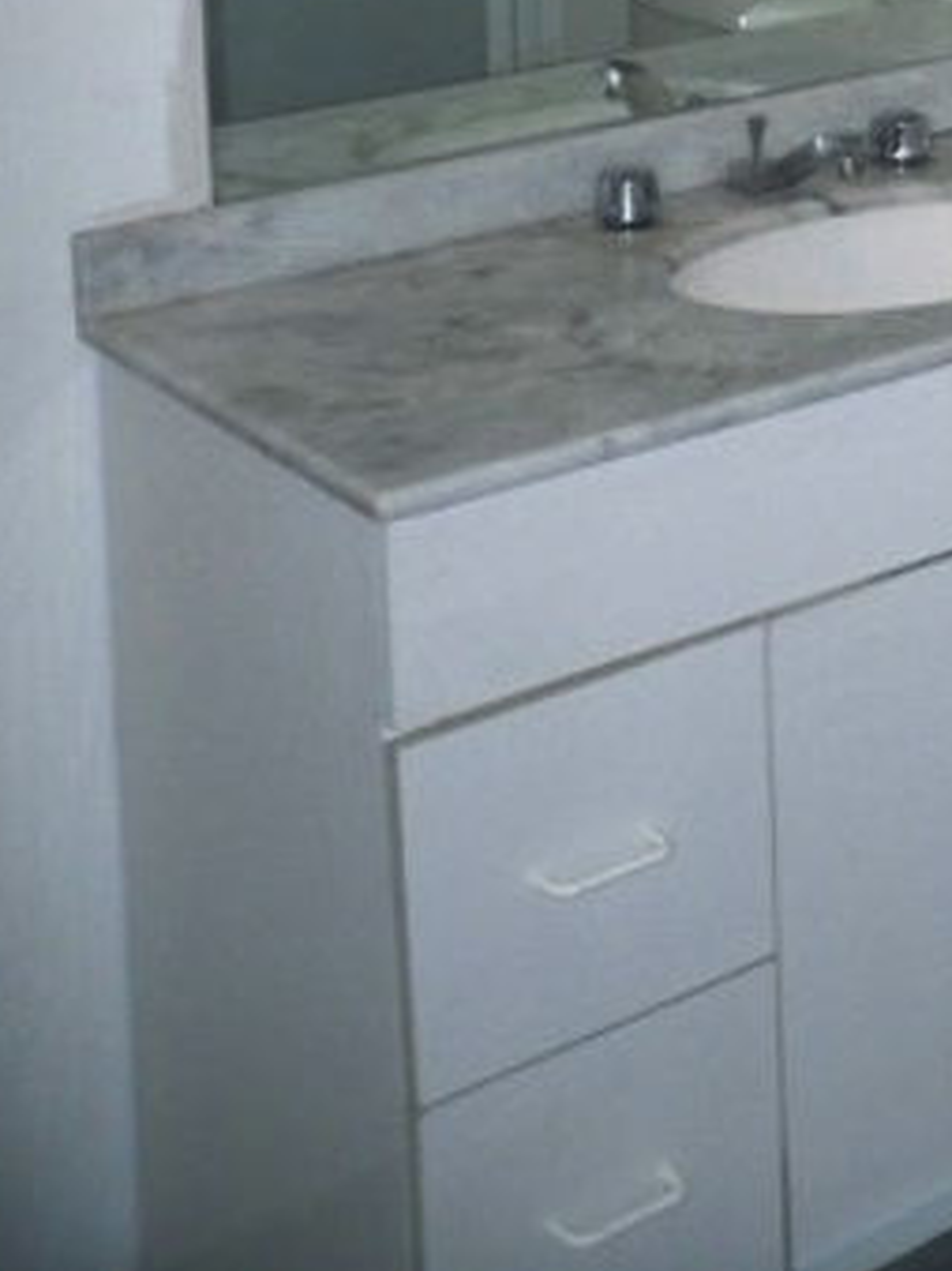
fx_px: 3926
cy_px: -223
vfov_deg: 17.6
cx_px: 1044
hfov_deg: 13.5
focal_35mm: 107
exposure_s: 1/45
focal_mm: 6.3
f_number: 3.5
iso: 80
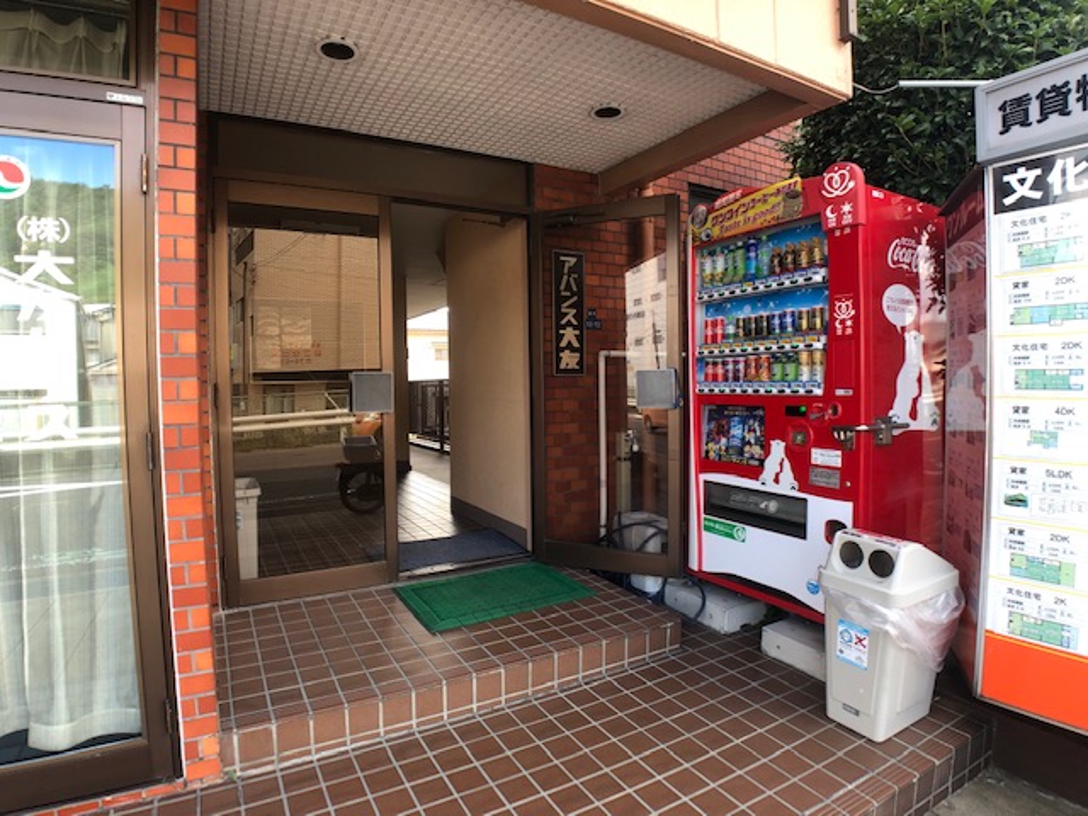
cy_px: 408
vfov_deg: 49.7
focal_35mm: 28
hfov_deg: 63.4
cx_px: 544
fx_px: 880
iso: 25
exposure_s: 1/120
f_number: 1.8
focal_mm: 4
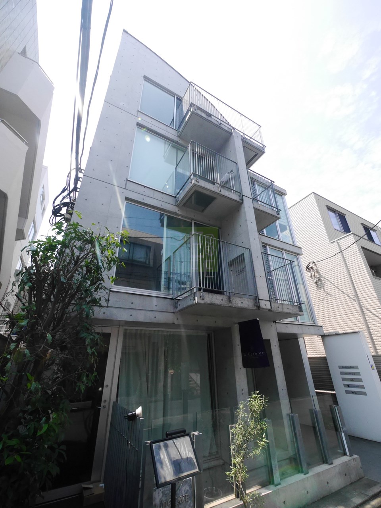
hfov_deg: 78.1
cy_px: 254
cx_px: 190
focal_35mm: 16
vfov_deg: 94.5
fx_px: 235
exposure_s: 1/640
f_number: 11
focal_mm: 8
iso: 1600
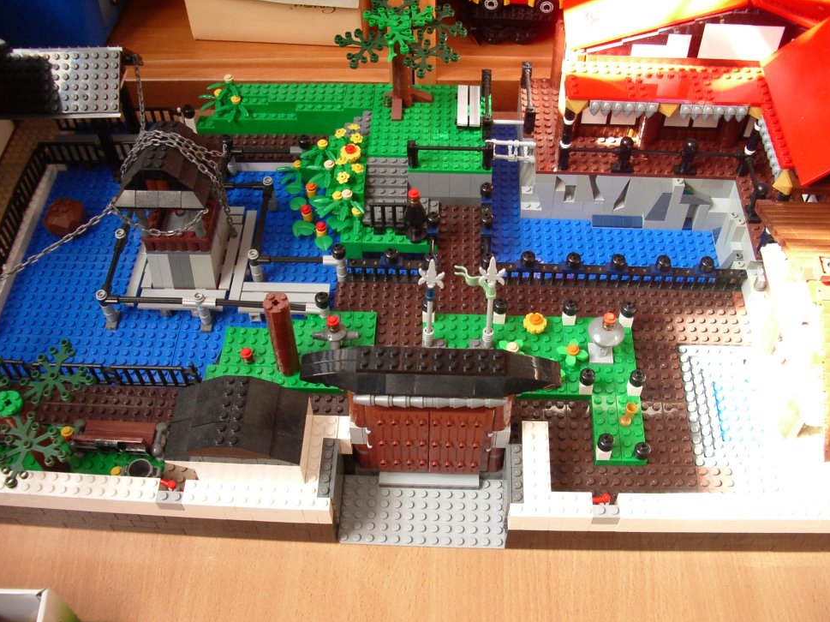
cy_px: 328
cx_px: 408
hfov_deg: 50.2
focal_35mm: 37
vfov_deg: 38.6
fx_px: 887
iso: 200
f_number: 2.6
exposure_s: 1/30
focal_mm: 5.8
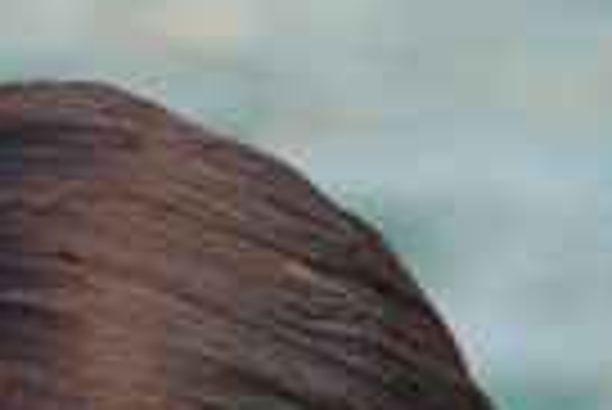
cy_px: 788
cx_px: -180
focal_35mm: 1211
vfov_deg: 1.1
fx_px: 20609
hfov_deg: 1.7
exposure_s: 1/640
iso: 800
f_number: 6.3
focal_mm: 200
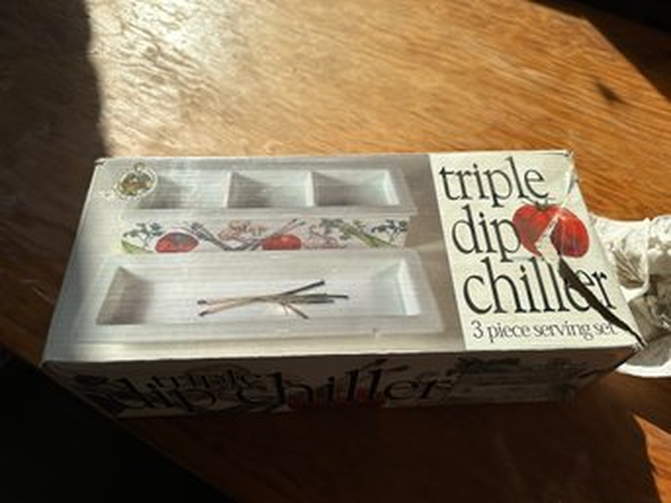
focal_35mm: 24
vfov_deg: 56.8
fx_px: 465
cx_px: 336
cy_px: 252
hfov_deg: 71.6
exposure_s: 1/2410
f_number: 1.78
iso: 80
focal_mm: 6.86
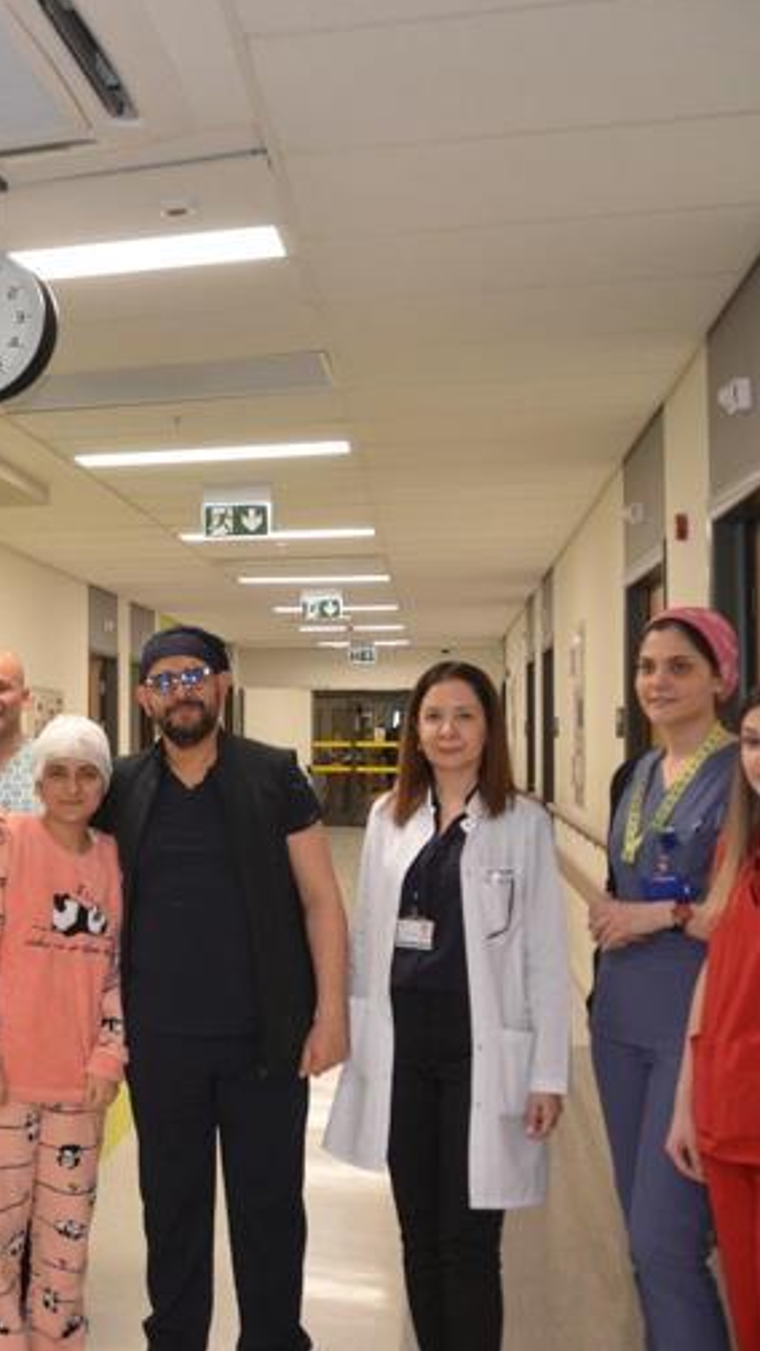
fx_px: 1541
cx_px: -94
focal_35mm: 43
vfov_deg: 47.4
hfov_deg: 25.5
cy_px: 671
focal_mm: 18
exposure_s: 1/60
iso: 450
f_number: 3.5
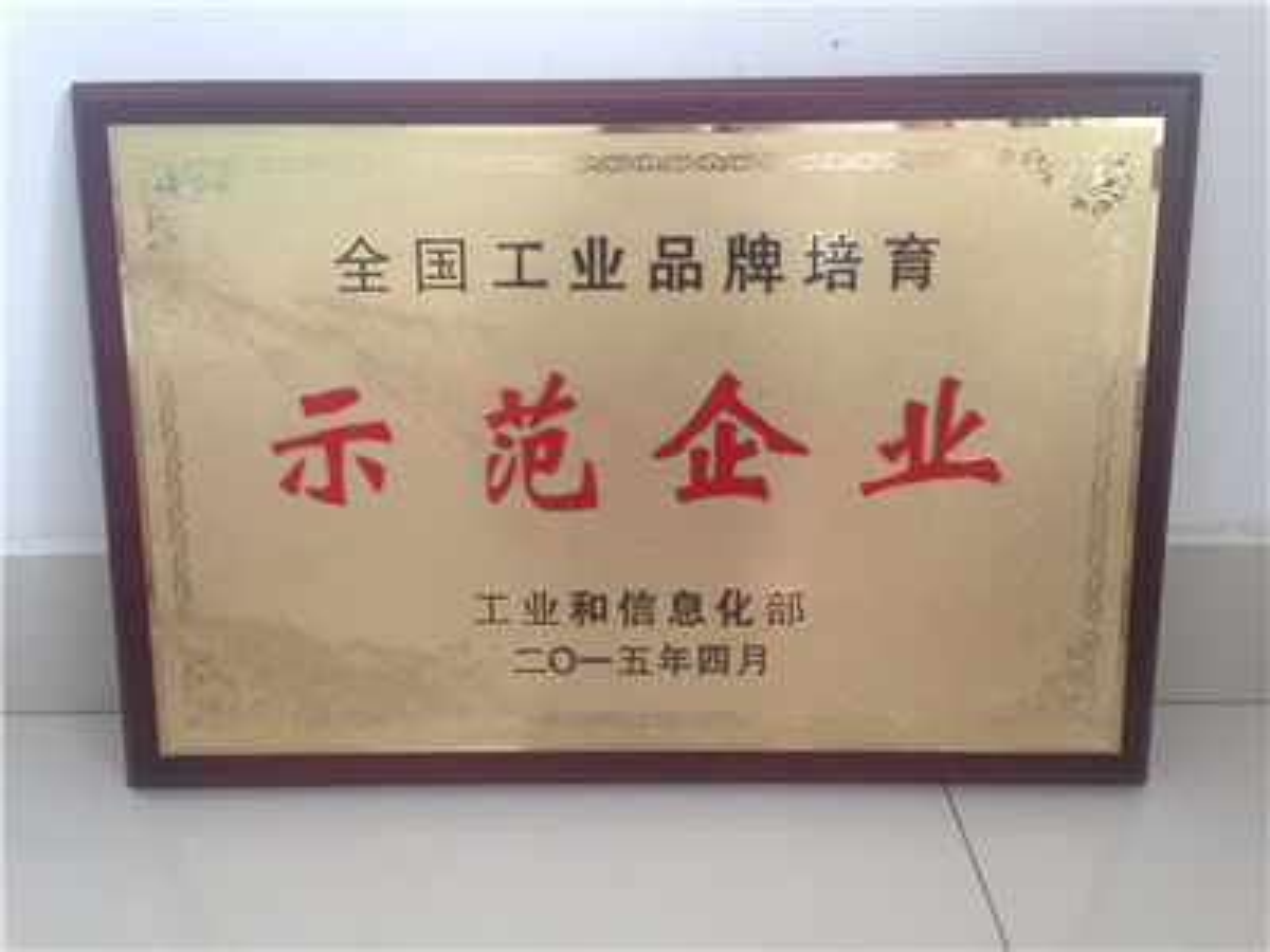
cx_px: 635
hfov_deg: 55.4
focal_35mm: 33
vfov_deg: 42.9
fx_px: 1211
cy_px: 476
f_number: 2.4
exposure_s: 1/20
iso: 100
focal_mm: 4.12
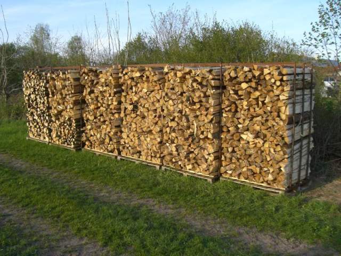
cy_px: 128
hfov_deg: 49.0
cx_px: 170
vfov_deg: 37.7
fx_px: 374
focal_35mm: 38
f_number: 4.3
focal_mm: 6.2
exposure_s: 1/125
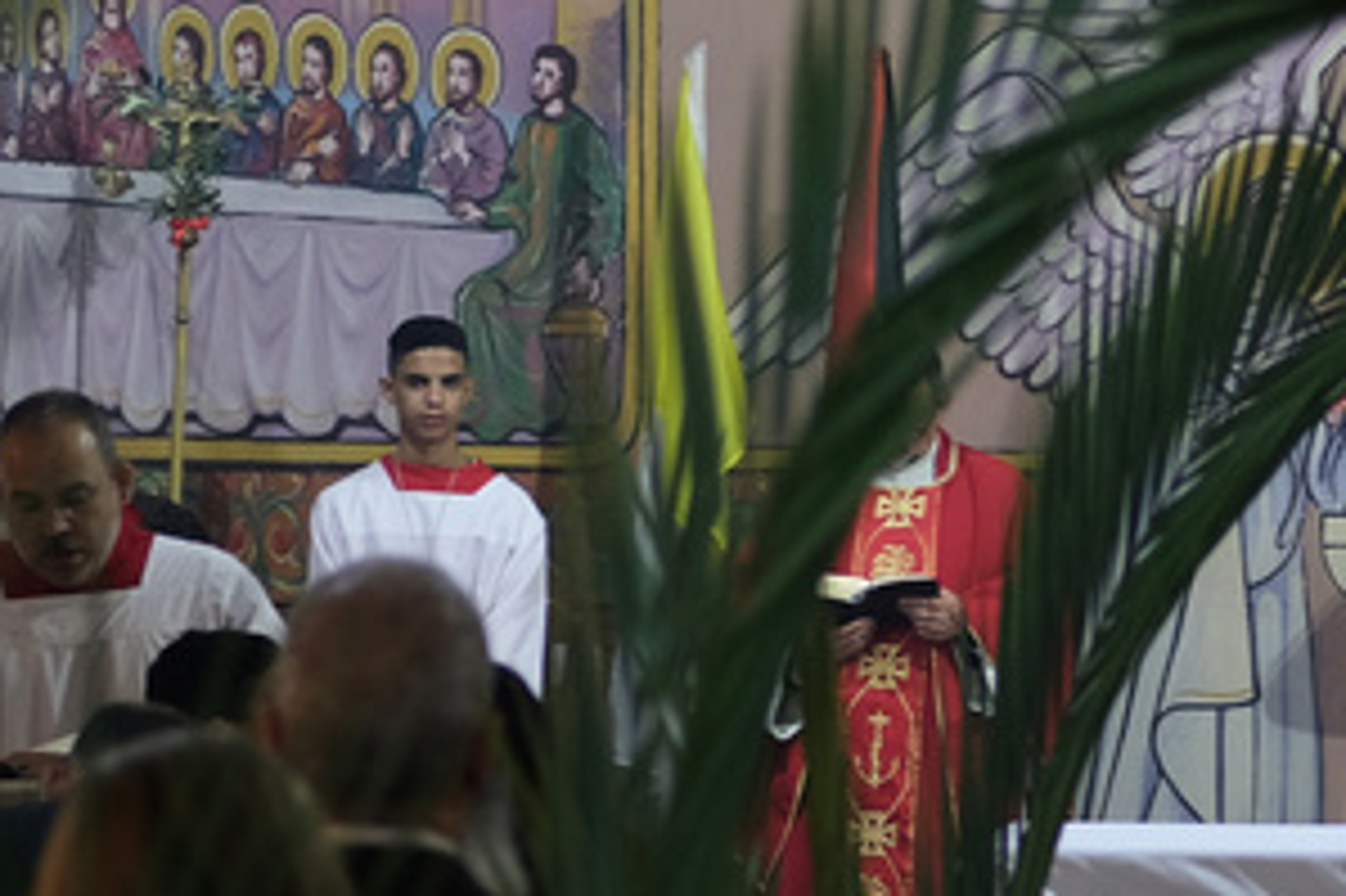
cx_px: 1598
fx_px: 9603
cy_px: 225
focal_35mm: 257
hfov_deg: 7.9
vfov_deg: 5.3
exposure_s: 1/60
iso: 400
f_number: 2
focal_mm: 50
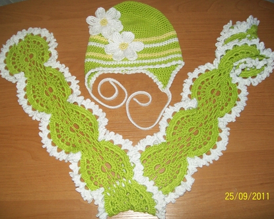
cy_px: 110
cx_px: 137
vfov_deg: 41.2
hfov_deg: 50.3
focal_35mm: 36
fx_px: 292
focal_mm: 6.1
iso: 64
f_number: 2.7
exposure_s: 1/60
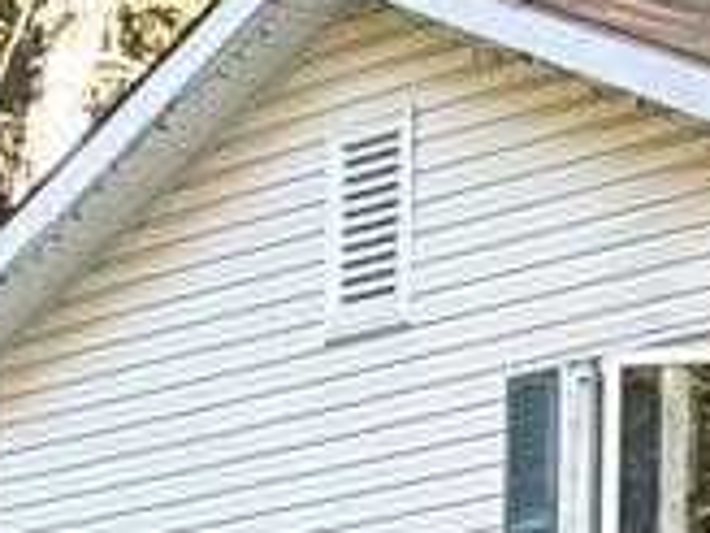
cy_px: 533
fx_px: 6133
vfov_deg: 5.0
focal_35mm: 299
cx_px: 1814
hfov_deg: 6.3
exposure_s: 1/368
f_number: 1.78
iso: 64
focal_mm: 6.76
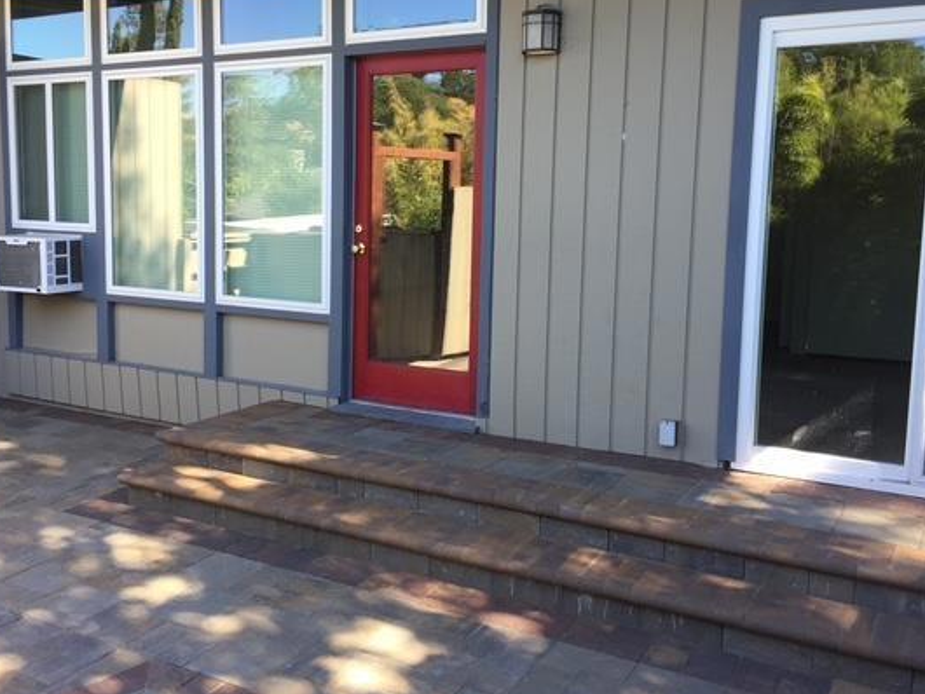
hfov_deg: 52.5
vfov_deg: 40.7
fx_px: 936
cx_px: 424
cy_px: 321
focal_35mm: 35
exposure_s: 1/162
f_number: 2.2
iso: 32
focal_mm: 4.15
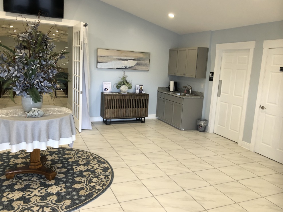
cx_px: 142
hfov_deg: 61.7
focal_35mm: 29
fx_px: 237
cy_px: 104
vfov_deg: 48.2
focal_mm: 3.99
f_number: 1.8
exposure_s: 1/30
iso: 32
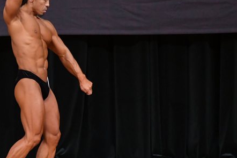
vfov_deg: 2.7
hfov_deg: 4.1
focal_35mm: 500
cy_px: 71
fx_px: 3289
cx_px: 32
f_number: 5.6
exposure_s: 1/400
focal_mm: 190
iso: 4000
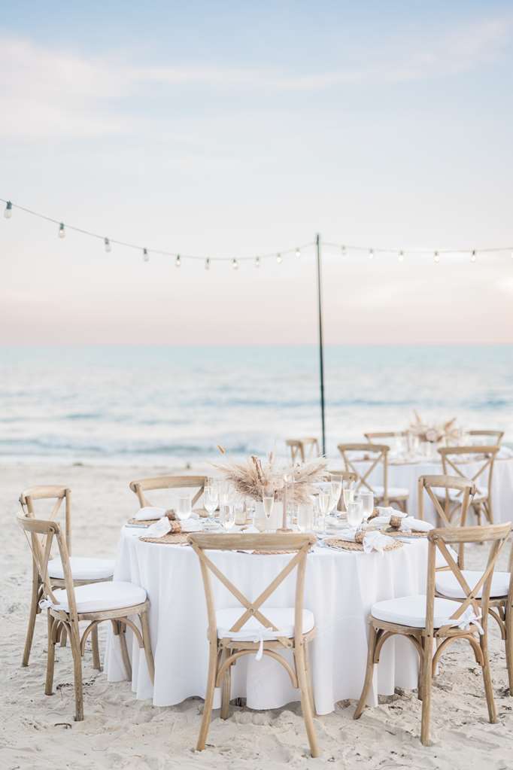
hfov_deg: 27.0
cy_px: 385
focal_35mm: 50
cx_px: 256
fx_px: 1069
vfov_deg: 39.6
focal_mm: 50
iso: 125
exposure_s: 1/800
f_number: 1.6
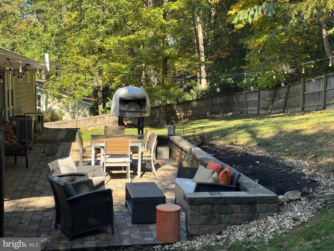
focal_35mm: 48
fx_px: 463
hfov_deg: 39.7
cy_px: 126
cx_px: 167
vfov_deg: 30.3
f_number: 1.78
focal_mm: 6.76
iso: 64
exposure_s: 1/645
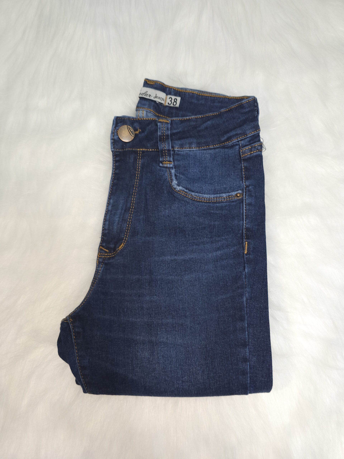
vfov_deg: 73.9
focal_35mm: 23
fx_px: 305
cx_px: 172
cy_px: 230
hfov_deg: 58.9
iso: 50
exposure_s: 1/20
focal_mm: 6.3
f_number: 1.7
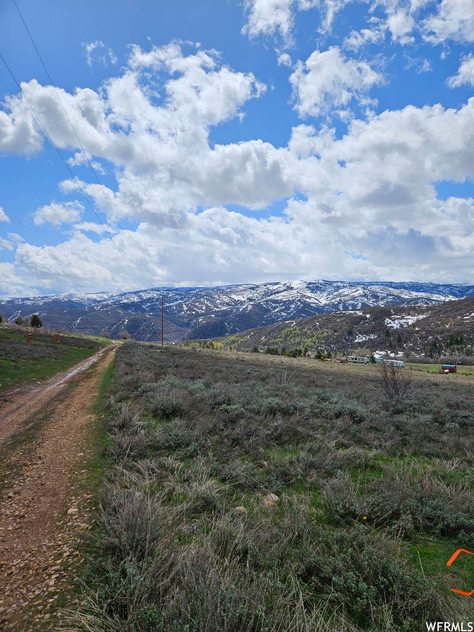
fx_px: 420
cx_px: 237
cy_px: 316
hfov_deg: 58.9
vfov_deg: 73.9
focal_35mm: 23
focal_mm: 5.4
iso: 25
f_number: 1.8
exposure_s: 1/4993
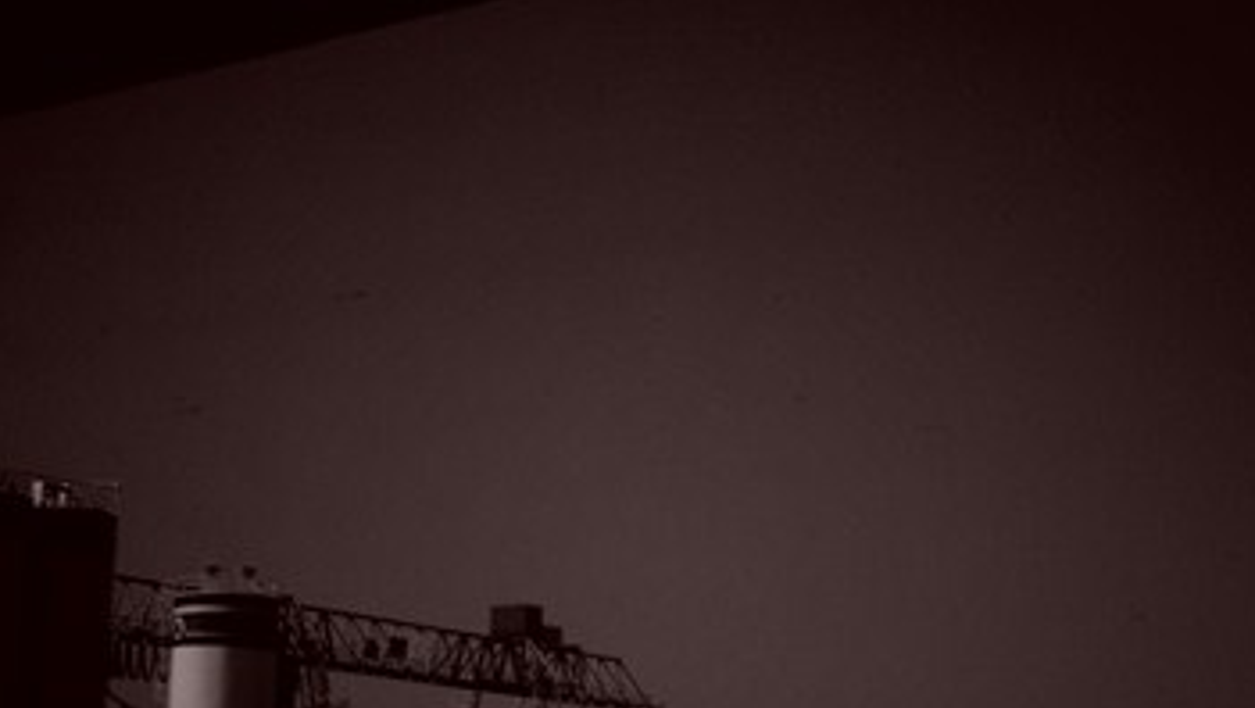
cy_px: 533
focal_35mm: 73
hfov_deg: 28.9
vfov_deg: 16.5
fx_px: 2431
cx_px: 651
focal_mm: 32.5
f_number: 14
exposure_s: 1/160
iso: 200
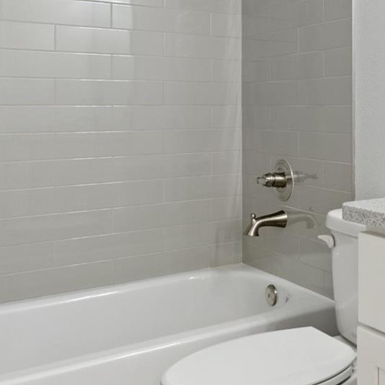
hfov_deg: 31.7
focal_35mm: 49
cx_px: 391
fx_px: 620
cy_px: 112
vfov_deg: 34.0
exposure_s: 1/1.67
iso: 320
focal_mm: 13
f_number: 8
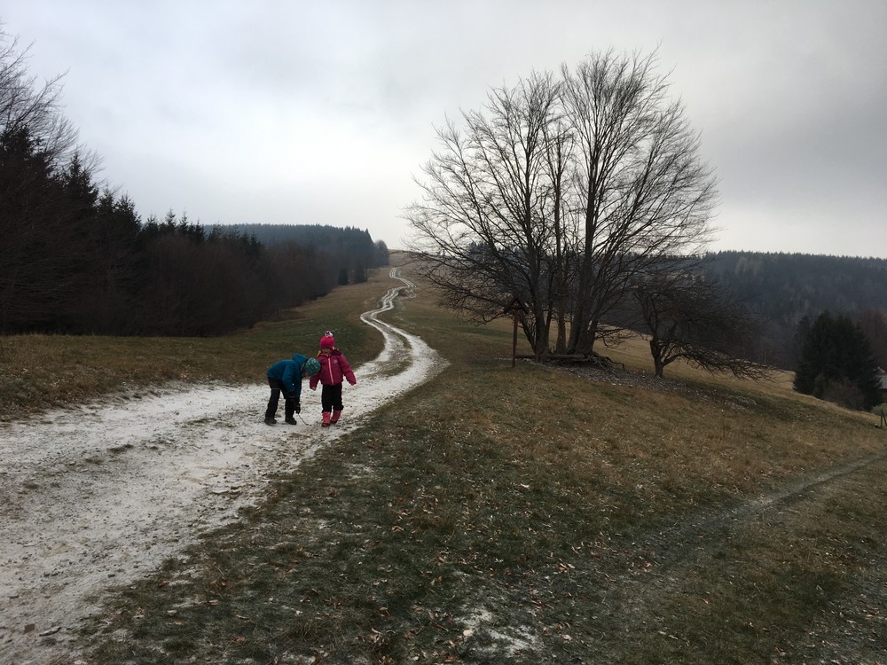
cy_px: 332
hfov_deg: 61.7
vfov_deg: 48.2
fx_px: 743
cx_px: 444
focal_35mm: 29
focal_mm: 4.15
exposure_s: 1/305
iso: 25
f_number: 2.2
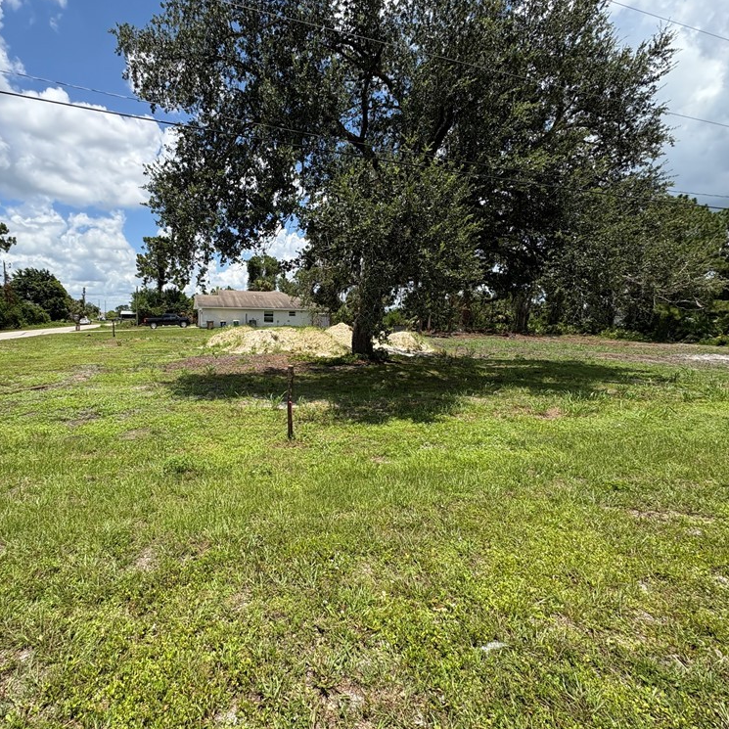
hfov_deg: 83.0
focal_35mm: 17
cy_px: 354
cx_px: 292
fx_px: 405
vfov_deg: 83.9
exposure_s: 1/1709
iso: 50
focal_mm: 2.22
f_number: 2.2
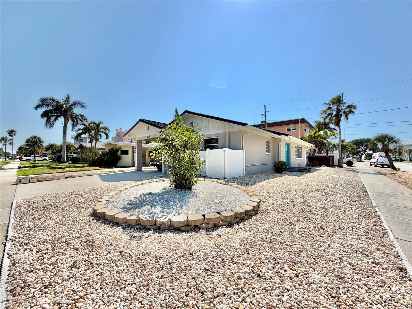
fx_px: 167
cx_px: 206
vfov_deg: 85.7
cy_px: 154
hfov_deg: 102.1
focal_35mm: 14
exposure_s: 1/1848
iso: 20
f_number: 2.2
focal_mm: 2.22
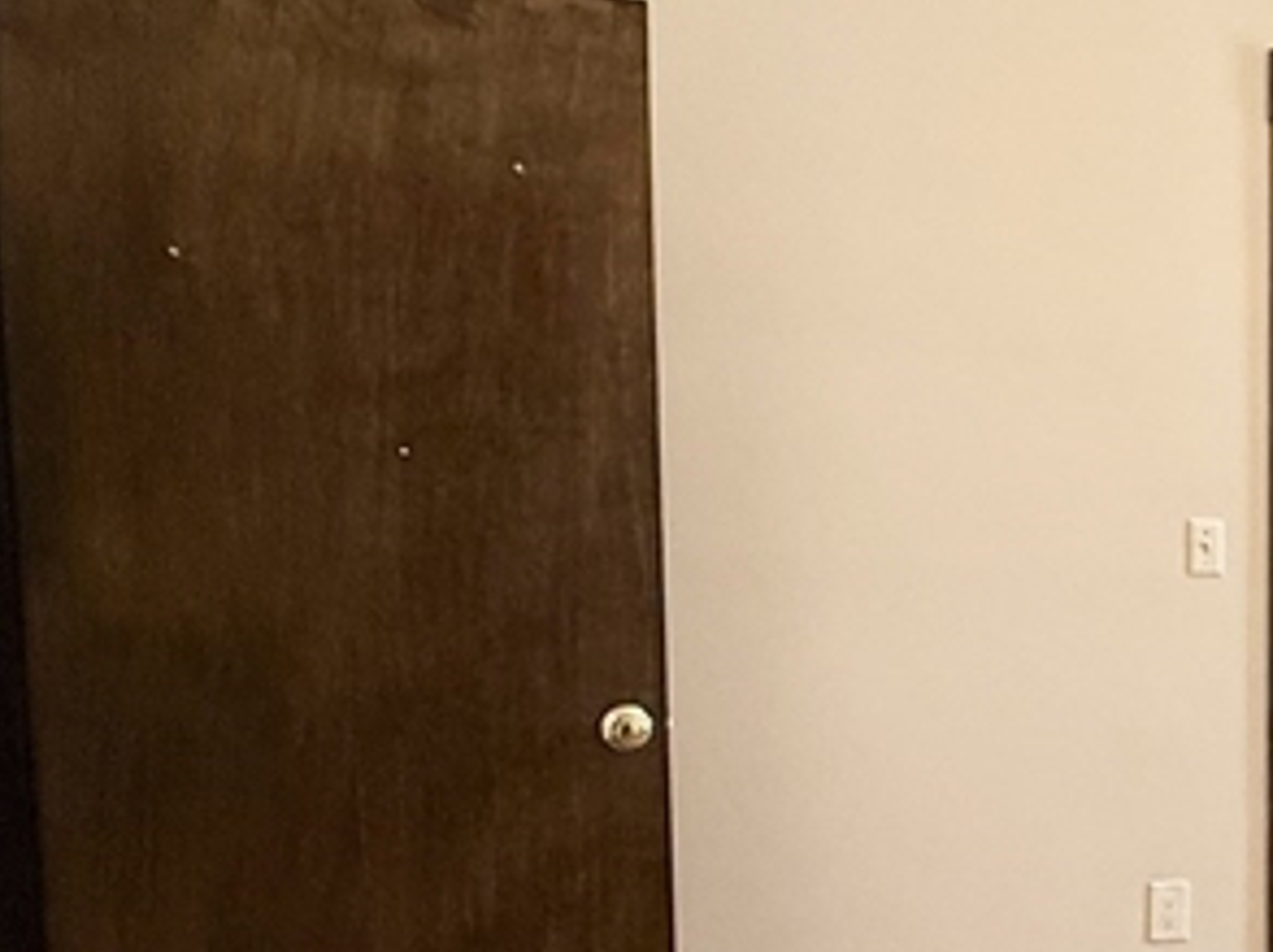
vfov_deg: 29.1
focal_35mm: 49
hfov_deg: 30.2
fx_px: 1800
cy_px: 722
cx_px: 1686
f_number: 2.2
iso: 400
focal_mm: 2.22
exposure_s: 1/81
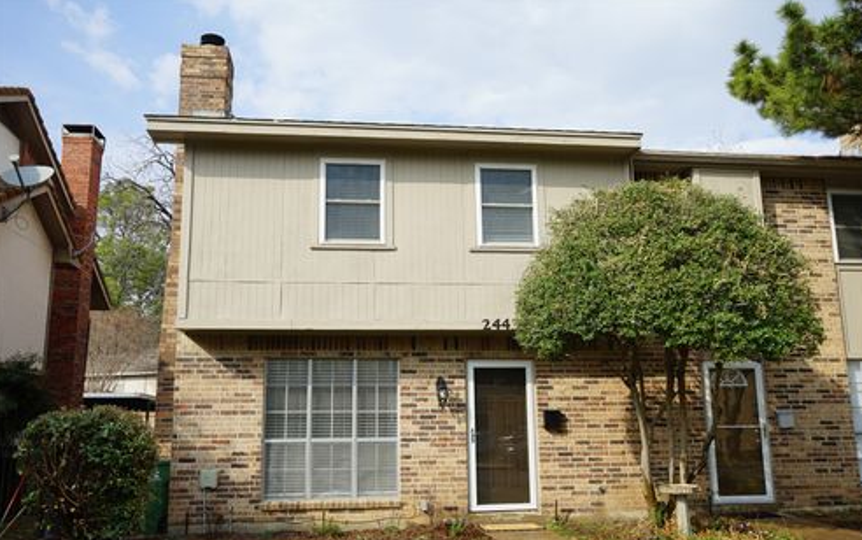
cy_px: 288
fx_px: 705
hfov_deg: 62.9
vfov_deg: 41.9
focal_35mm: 30
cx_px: 429
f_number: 11
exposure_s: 1/125
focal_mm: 29
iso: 100
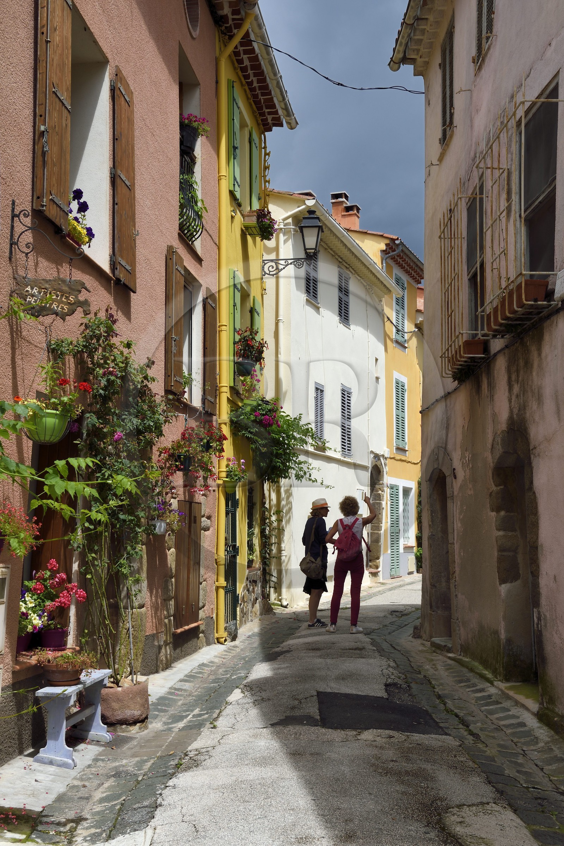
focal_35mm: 44
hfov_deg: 30.5
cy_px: 423
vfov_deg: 44.5
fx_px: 1034
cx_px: 282
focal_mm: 44
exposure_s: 1/160
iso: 200
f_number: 16
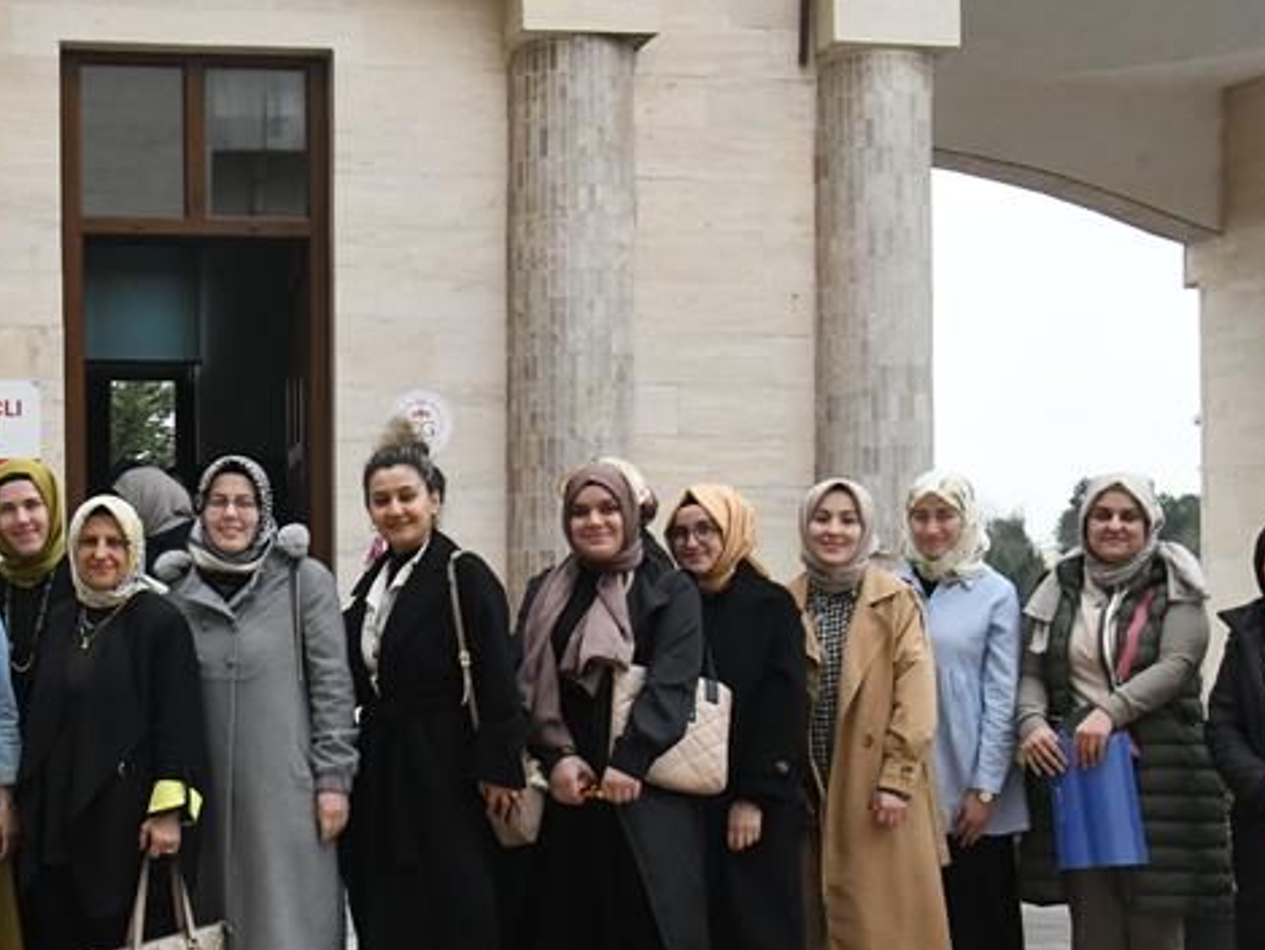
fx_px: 2157
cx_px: 353
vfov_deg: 24.7
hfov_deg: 32.2
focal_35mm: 59
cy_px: 665
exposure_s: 1/1000
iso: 4000
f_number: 16
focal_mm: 24
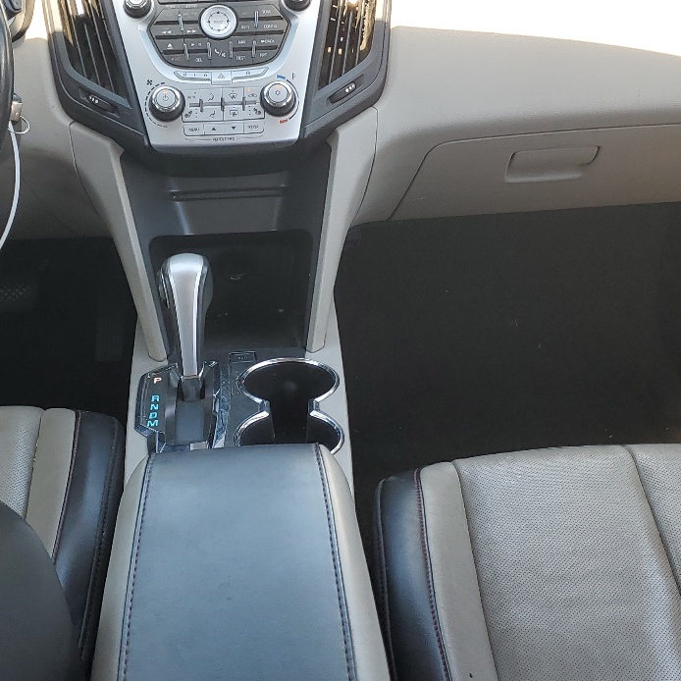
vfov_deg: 32.2
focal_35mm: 53
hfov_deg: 32.1
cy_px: 389
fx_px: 1180
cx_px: 283
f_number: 1.5
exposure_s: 1/213
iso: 50
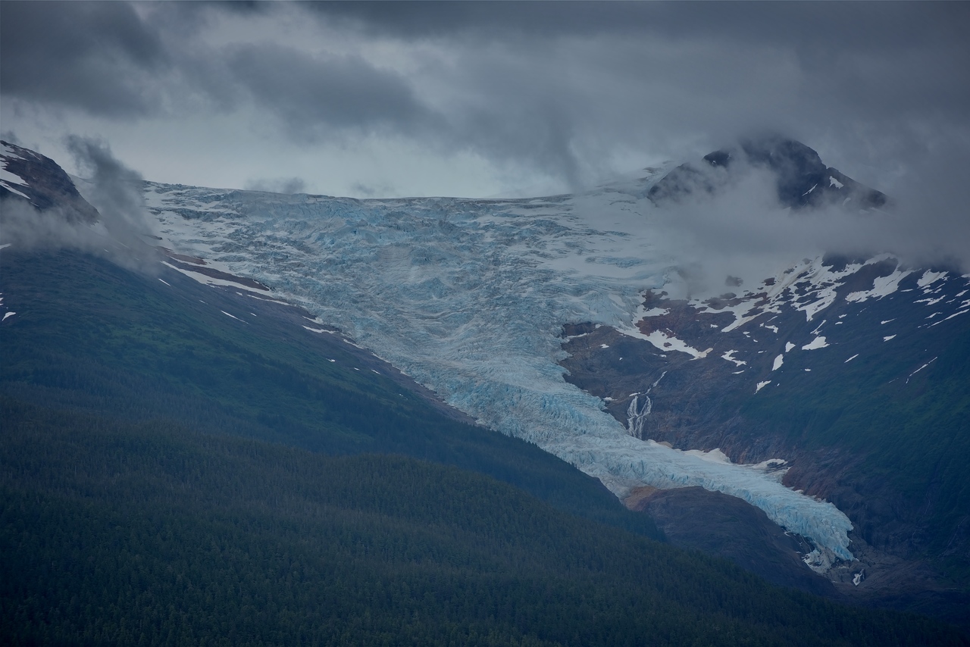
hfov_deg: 14.2
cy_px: 324
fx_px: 3908
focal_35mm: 145
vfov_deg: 9.5
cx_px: 485
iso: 100
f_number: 9
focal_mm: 145
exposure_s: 1/320
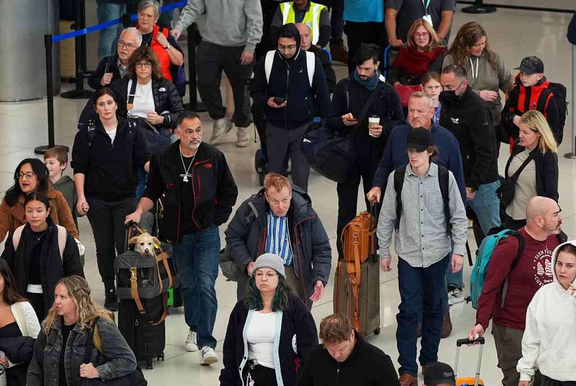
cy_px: 193
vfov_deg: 4.7
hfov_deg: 7.1
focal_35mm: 291
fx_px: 4661
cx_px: 288
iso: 3200
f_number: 5.6
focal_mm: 194
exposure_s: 1/640
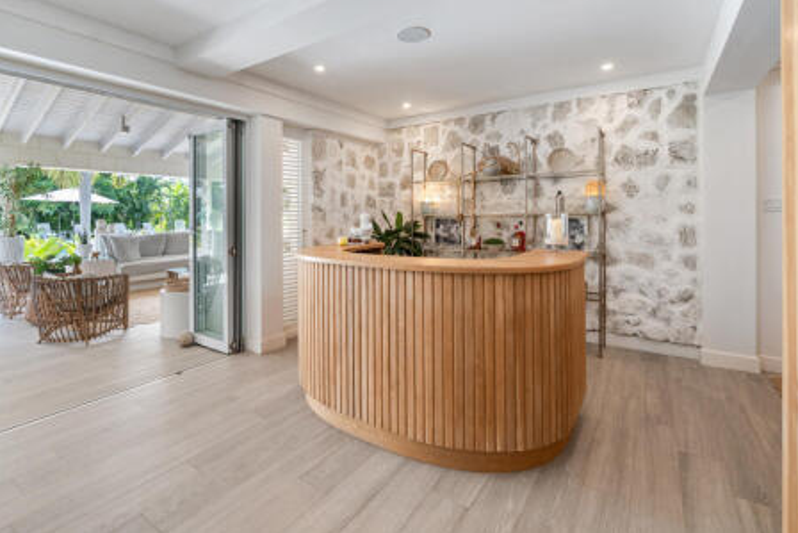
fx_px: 377
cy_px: 254
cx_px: 379
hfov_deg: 93.2
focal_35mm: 17
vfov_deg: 70.4
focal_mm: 16
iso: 100
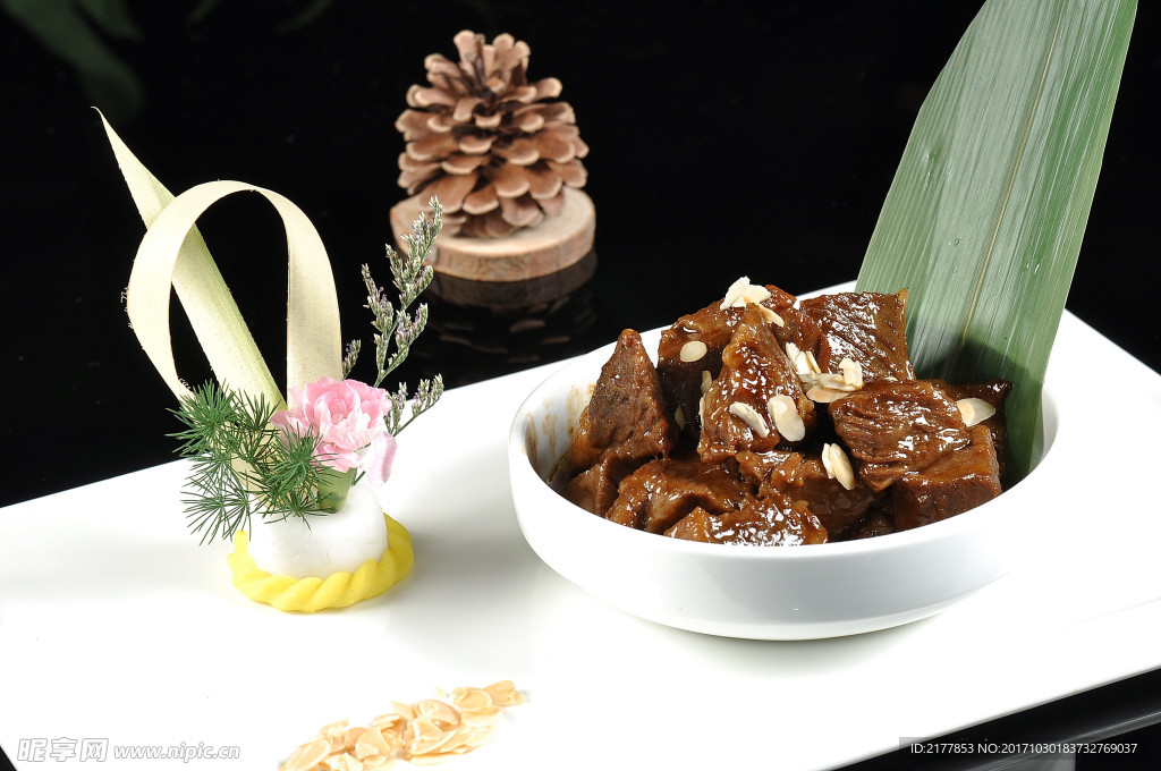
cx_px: 580
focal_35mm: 128
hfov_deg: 16.1
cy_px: 386
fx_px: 4107
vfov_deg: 10.7
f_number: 9
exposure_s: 1/125
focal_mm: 85
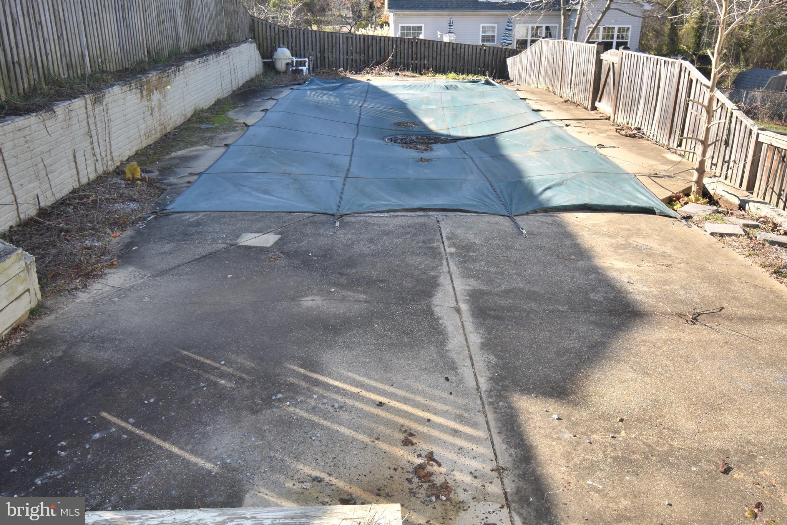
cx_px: 394
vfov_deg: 43.6
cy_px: 262
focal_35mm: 30
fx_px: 656
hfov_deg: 61.9
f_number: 5.6
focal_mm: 20
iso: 110
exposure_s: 1/200
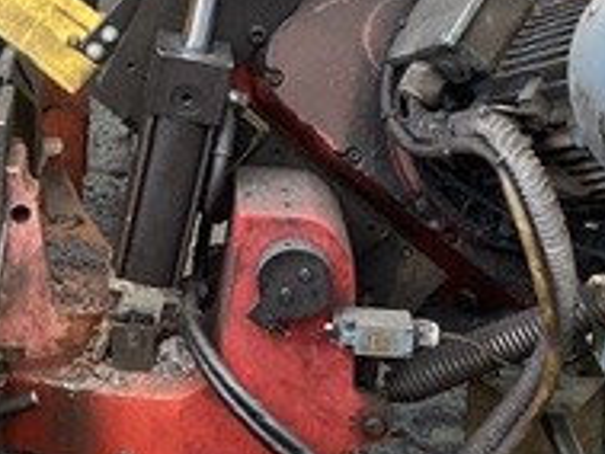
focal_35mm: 105
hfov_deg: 18.3
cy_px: -42
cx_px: 19
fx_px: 1836
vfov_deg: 13.8
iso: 80
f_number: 2.4
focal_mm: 3.3
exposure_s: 1/100
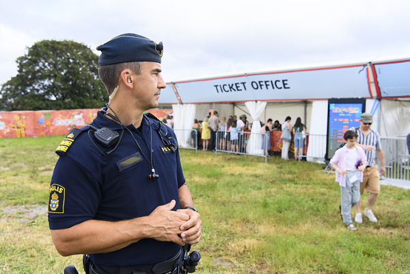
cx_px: 205
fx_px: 364
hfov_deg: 58.7
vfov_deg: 41.1
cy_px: 137
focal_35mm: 32
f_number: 4.5
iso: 800
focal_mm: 32
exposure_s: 1/3200
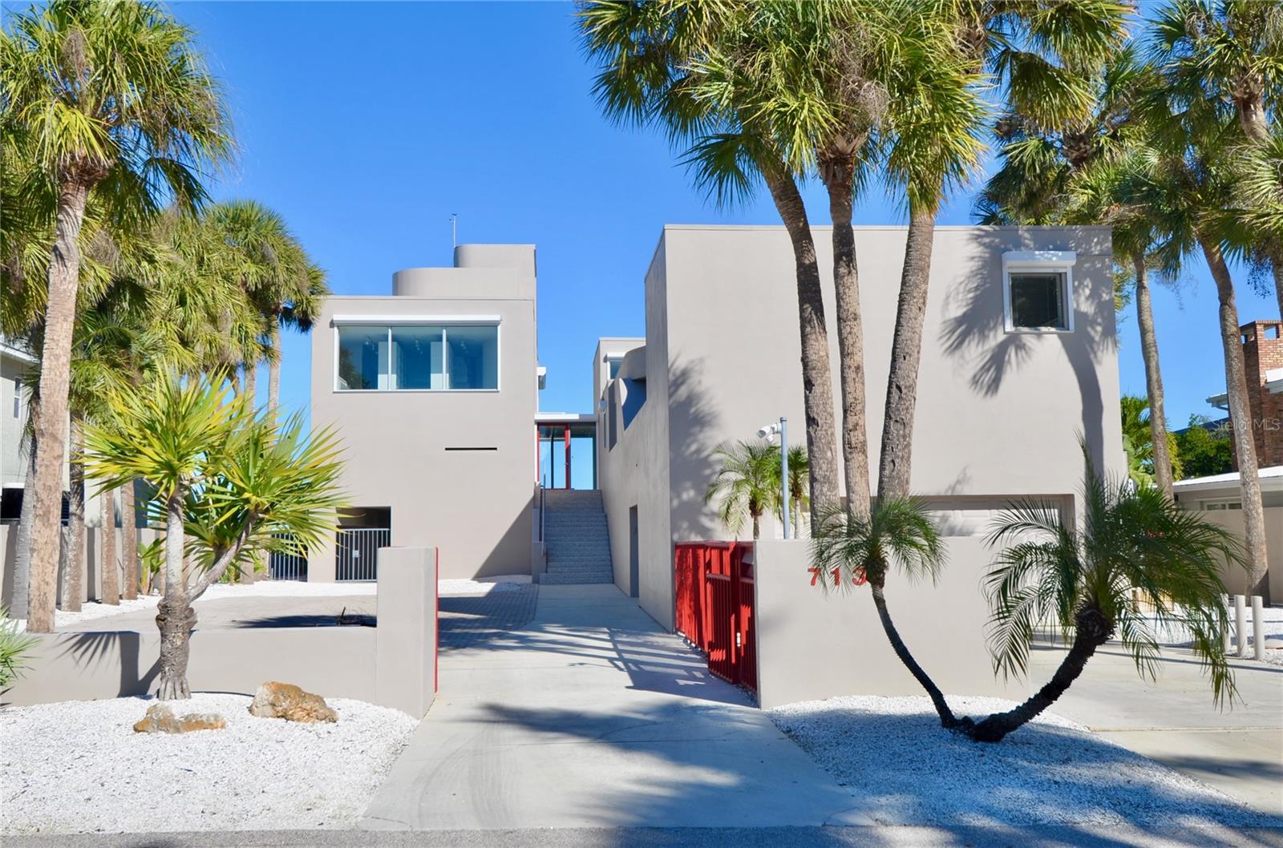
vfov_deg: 39.8
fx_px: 1173
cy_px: 424
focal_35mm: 33
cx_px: 642
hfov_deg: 57.3
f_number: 9
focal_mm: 22
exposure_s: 1/320
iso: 100
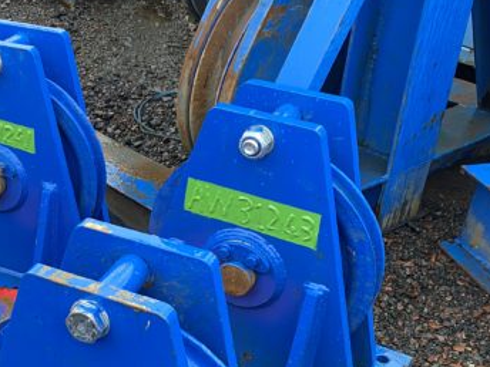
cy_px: 304
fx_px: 821
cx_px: 43
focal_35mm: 58
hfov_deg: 31.6
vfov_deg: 24.7
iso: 125
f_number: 1.8
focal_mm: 4.25
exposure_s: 1/82
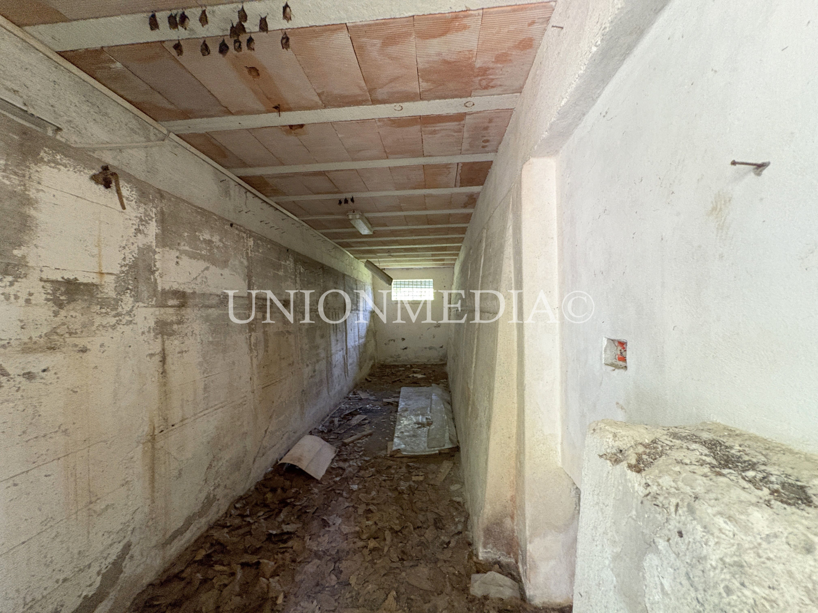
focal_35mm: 14
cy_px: 306
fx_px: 331
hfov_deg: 102.1
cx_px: 409
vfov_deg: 85.7
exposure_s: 1/60
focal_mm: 2.22
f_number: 2.2
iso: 500
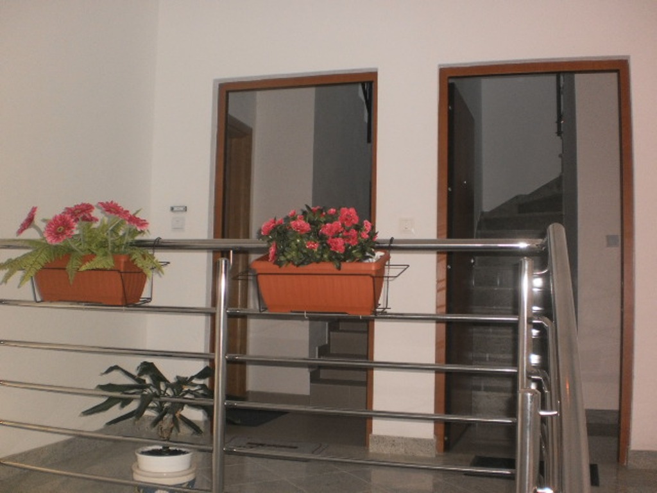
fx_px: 683
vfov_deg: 39.7
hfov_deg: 51.4
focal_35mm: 36
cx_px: 328
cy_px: 246
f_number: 3.1
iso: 160
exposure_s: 1/30
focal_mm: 6.3
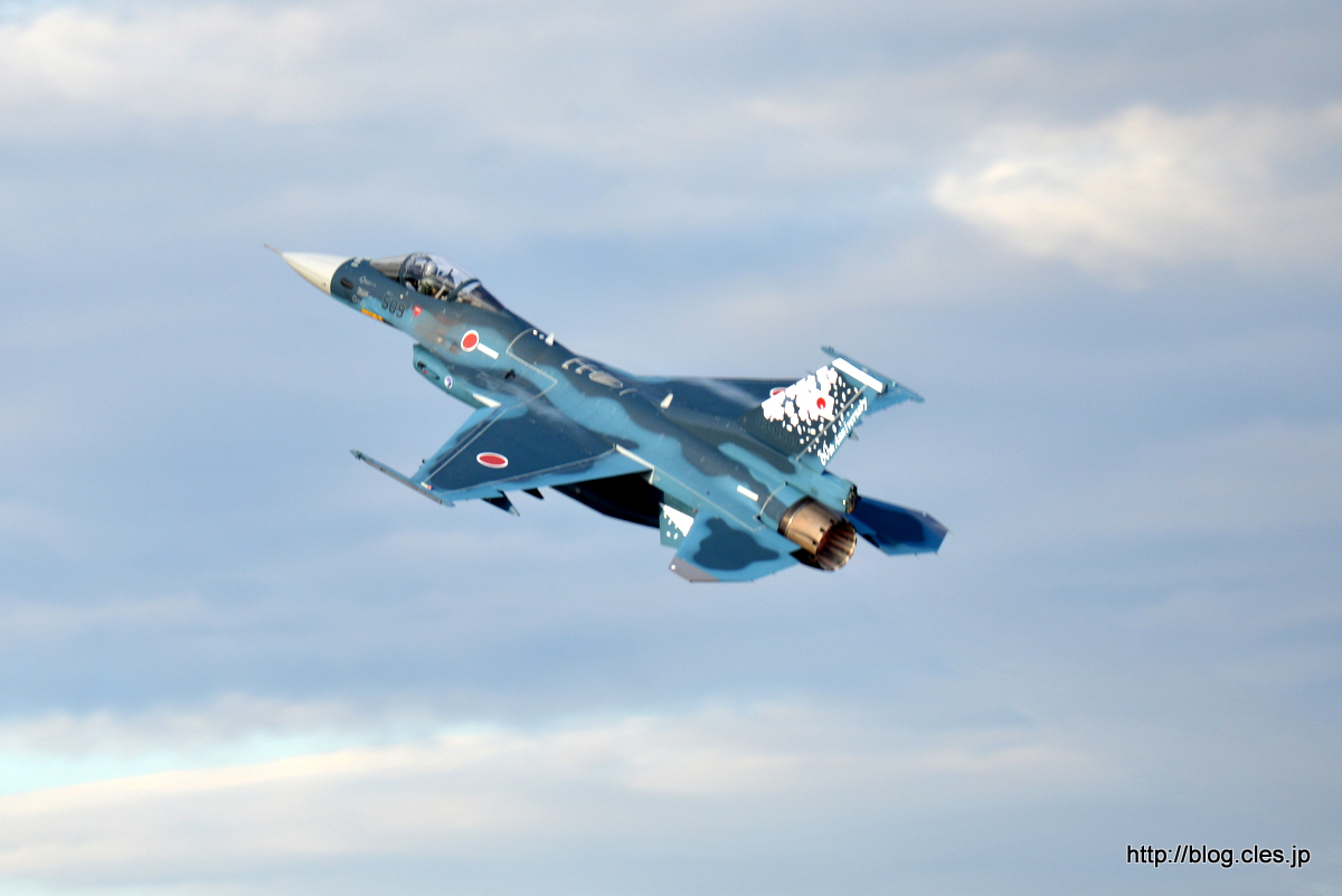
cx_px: 671
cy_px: 448
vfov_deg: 3.4
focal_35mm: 400
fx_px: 14916
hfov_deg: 5.2
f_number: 8
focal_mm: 400
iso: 250
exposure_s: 1/400
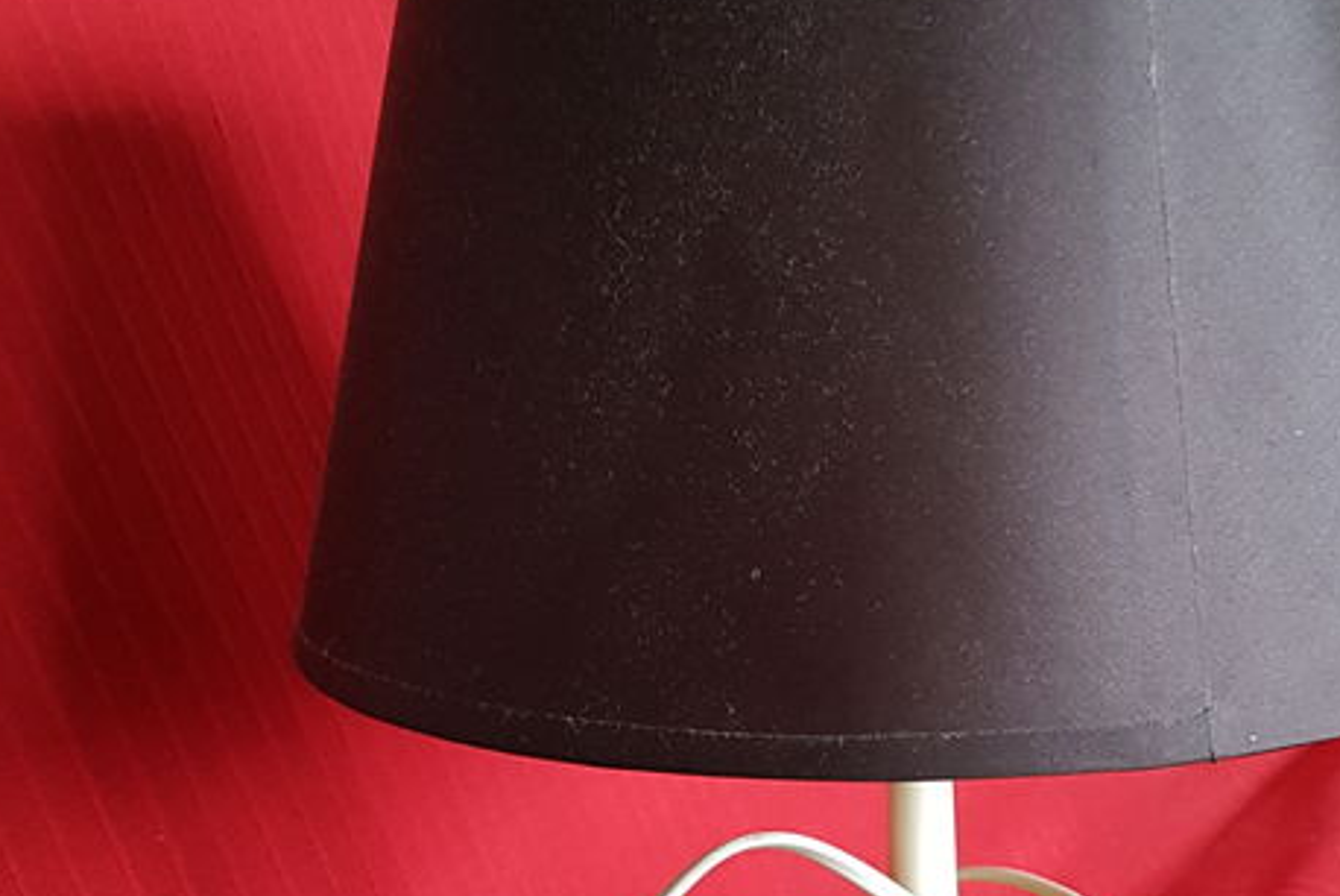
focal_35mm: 59
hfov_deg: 33.6
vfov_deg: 22.7
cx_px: 910
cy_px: 741
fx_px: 2197
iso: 200
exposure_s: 1/17
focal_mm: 4.2
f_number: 1.7
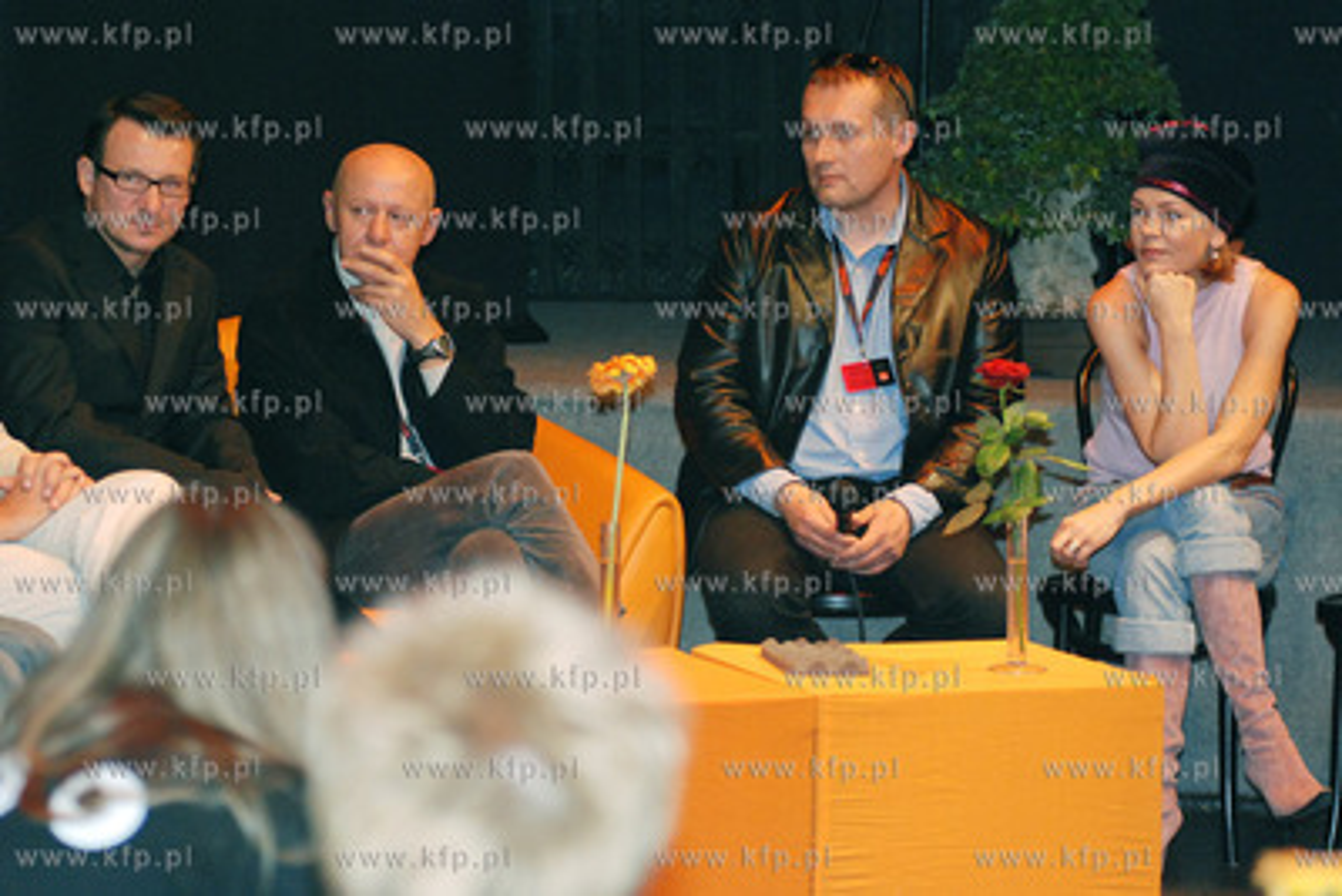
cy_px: 448
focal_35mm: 138
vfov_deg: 9.9
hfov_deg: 14.9
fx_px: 5146
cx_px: 671
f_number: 2.8
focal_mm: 92
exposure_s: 1/200
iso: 1250
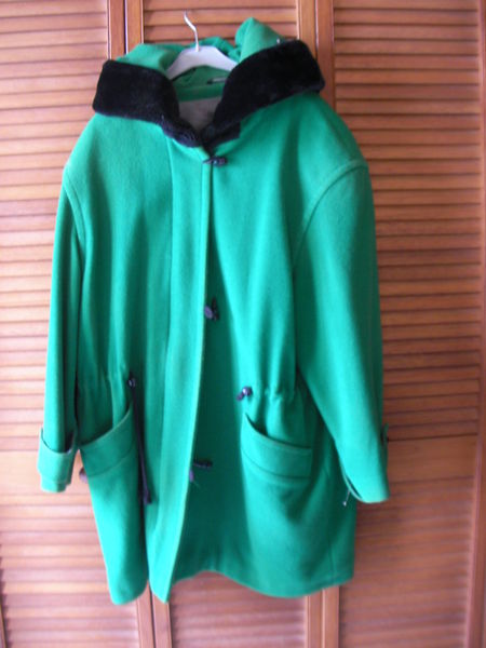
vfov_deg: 45.8
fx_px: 768
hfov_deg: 35.1
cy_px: 324
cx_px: 243
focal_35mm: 41
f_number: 3.5
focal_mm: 6.3
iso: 100
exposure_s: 1/3.9
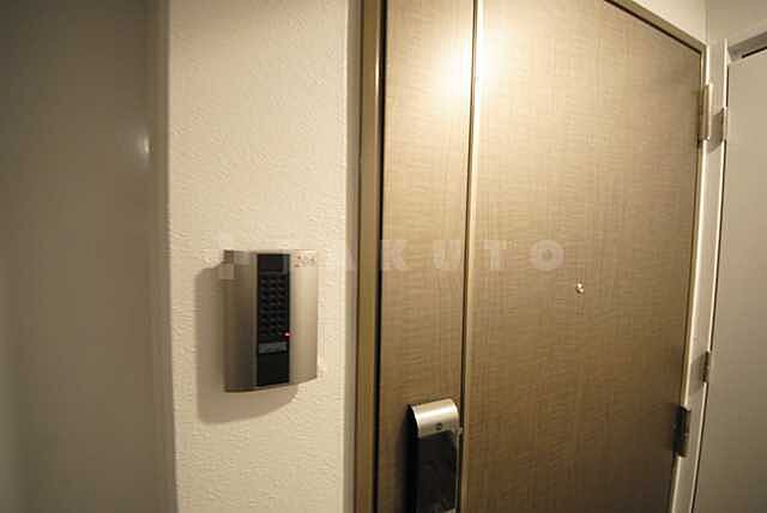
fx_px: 256
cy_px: 256
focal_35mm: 12
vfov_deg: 90.1
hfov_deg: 112.6
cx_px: 384
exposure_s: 1/10
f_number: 4.5
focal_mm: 8
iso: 400
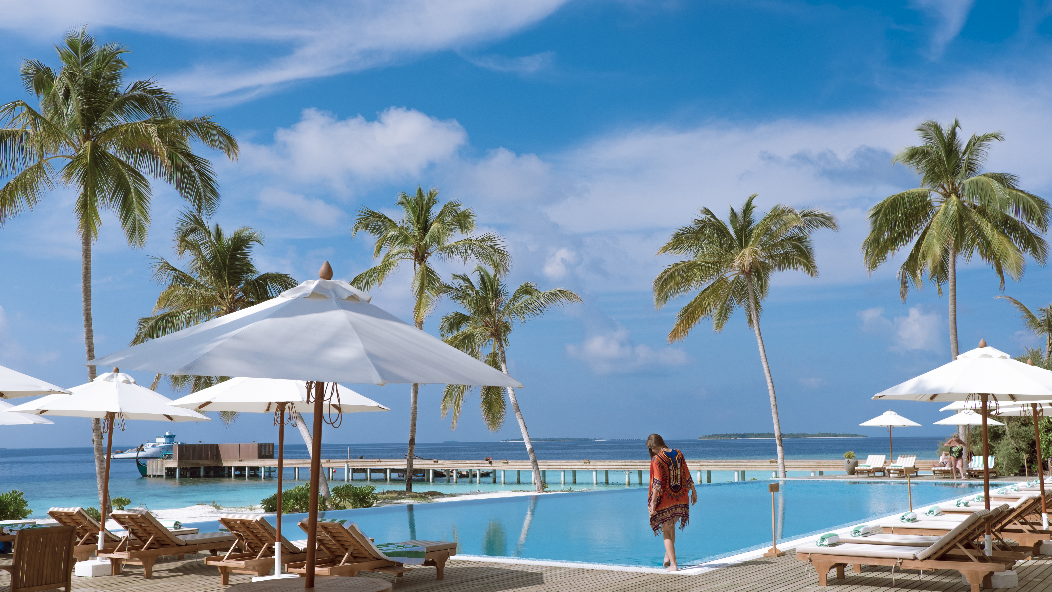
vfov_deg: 32.0
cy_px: 321
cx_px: 522
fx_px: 1032
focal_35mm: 37
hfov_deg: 54.0
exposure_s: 1/2000
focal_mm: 23
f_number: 4
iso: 200
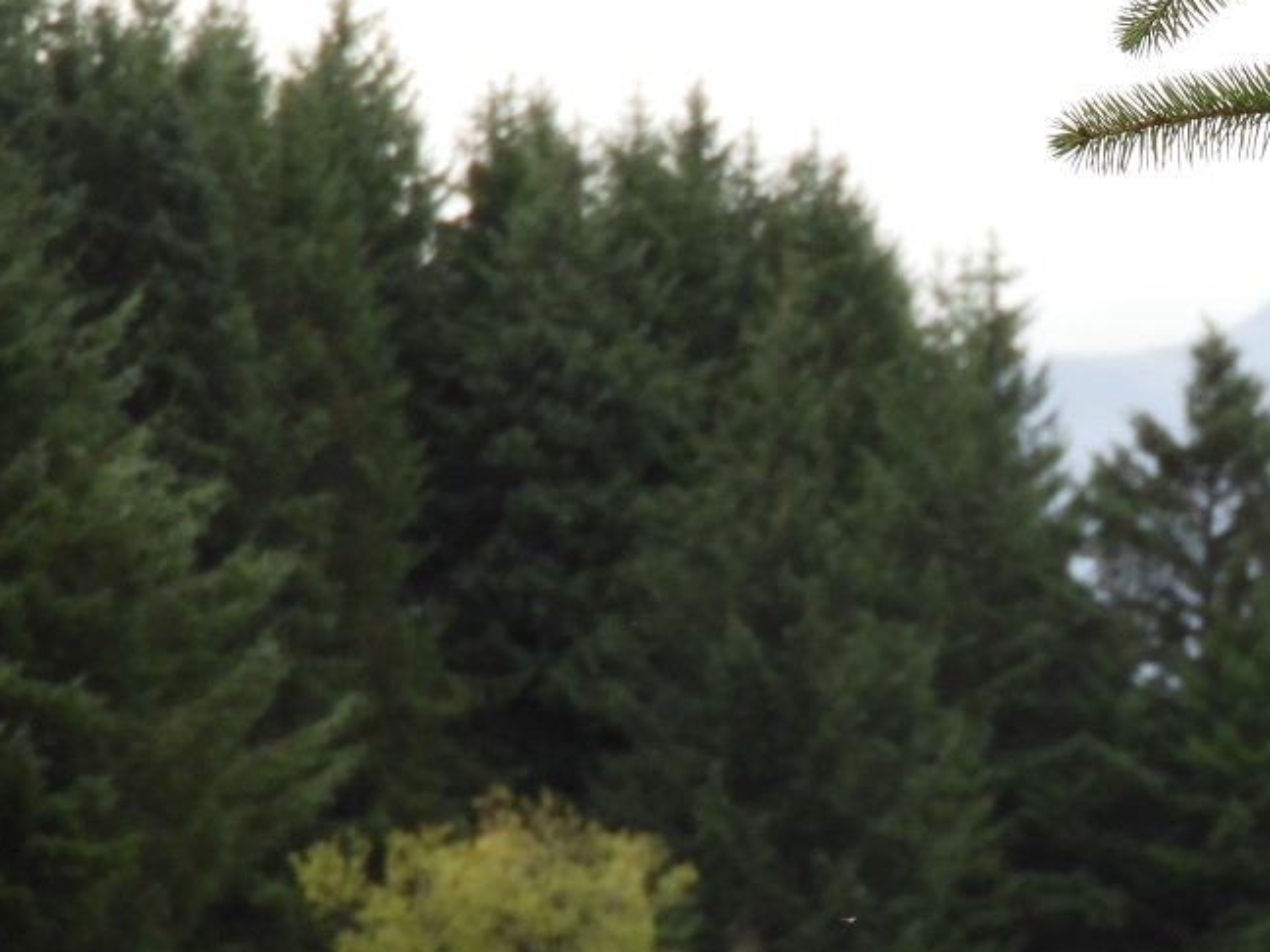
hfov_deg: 4.9
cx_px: 1374
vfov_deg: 3.7
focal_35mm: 400
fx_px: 14675
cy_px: 735
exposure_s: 1/160
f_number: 5.3
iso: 100
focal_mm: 32.2
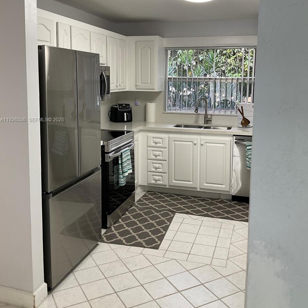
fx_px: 352
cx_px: 157
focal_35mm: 35
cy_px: 120
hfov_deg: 47.2
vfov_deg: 46.9
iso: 40
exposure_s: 1/60
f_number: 1.8
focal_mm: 3
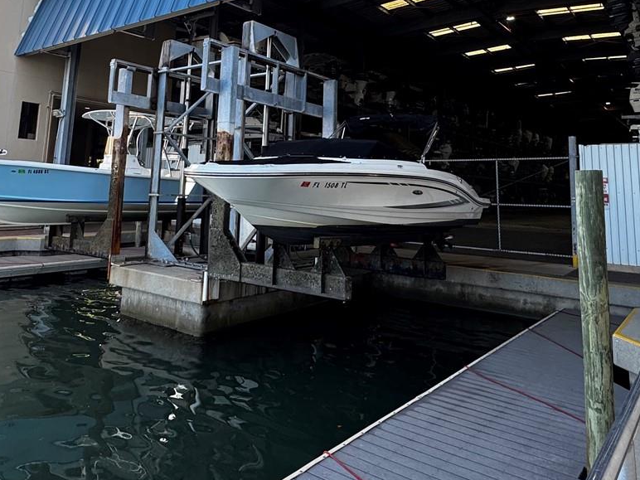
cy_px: 109
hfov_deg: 61.6
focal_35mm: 29
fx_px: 536
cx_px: 310
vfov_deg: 46.2
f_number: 2.2
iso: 40
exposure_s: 1/113
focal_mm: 2.22
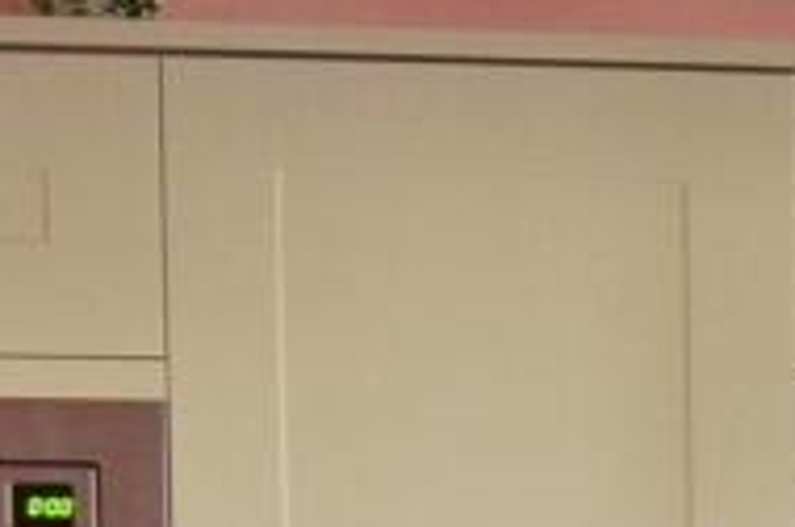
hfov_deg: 23.6
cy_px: 1069
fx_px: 1786
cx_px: 858
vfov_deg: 14.0
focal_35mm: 81
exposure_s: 1/30
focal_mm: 10
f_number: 3.5
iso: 800
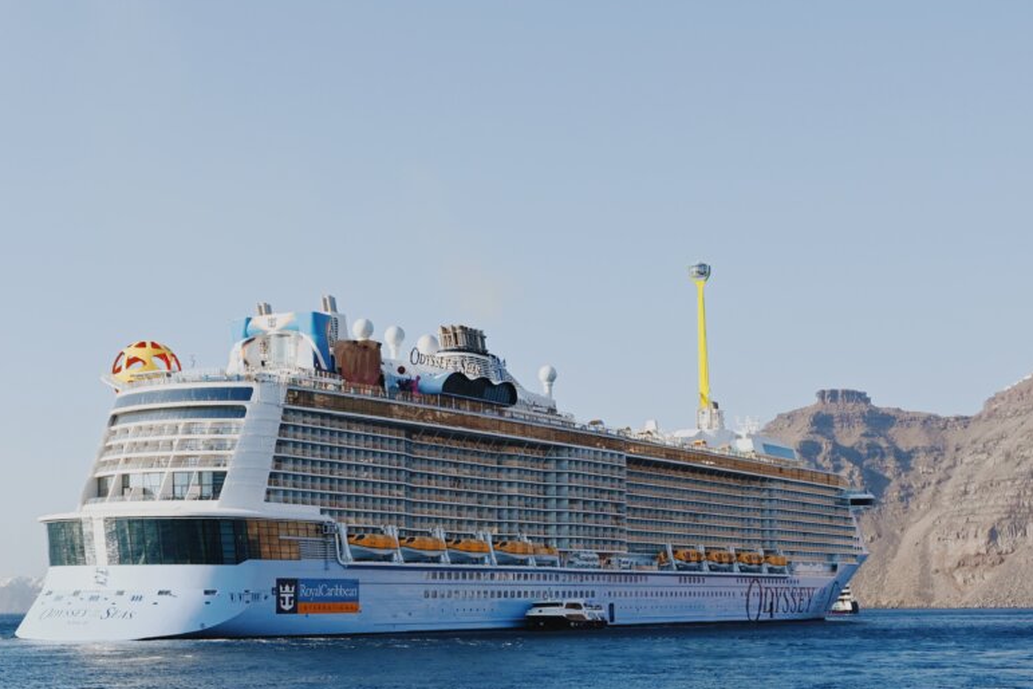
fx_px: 1640
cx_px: 406
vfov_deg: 23.7
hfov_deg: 34.8
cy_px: 416
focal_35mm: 57
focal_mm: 24.5
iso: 100
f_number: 7.1
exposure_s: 1/400
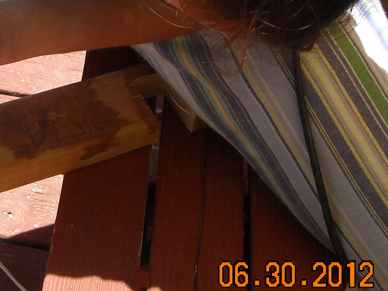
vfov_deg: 16.0
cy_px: -21
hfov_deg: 21.1
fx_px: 1009
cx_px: 11
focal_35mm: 90
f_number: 5.6
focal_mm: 5.7
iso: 104
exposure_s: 1/250
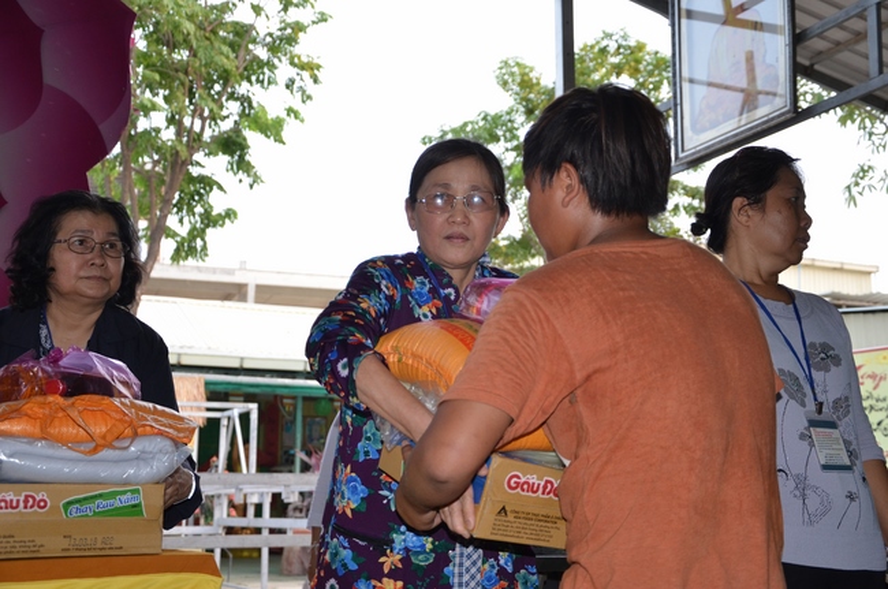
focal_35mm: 48
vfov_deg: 28.0
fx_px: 1182
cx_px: 444
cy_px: 294
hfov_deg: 41.2
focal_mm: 32
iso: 640
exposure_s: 1/100
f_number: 4.5
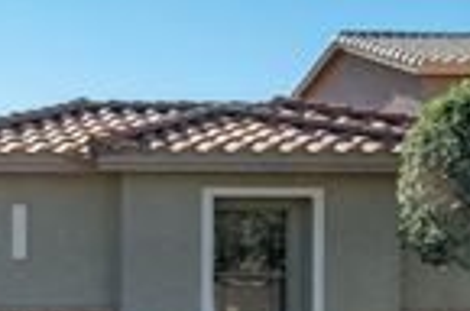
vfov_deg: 16.2
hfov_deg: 22.0
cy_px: 277
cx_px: -143
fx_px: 1081
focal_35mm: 83
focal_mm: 16
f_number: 11
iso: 100
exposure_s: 1/200
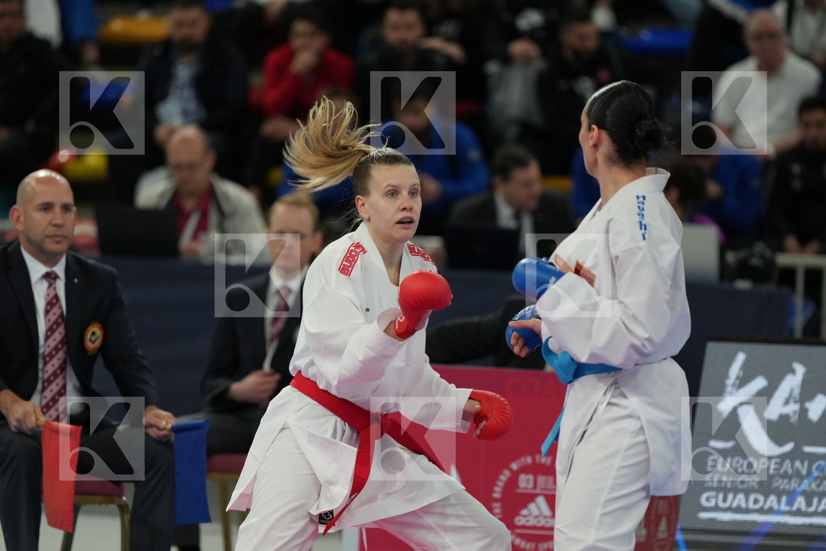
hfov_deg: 6.9
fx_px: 6883
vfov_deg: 4.6
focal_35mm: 300
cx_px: 413
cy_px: 276
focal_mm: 200
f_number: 2.8
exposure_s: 1/1000
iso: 1600
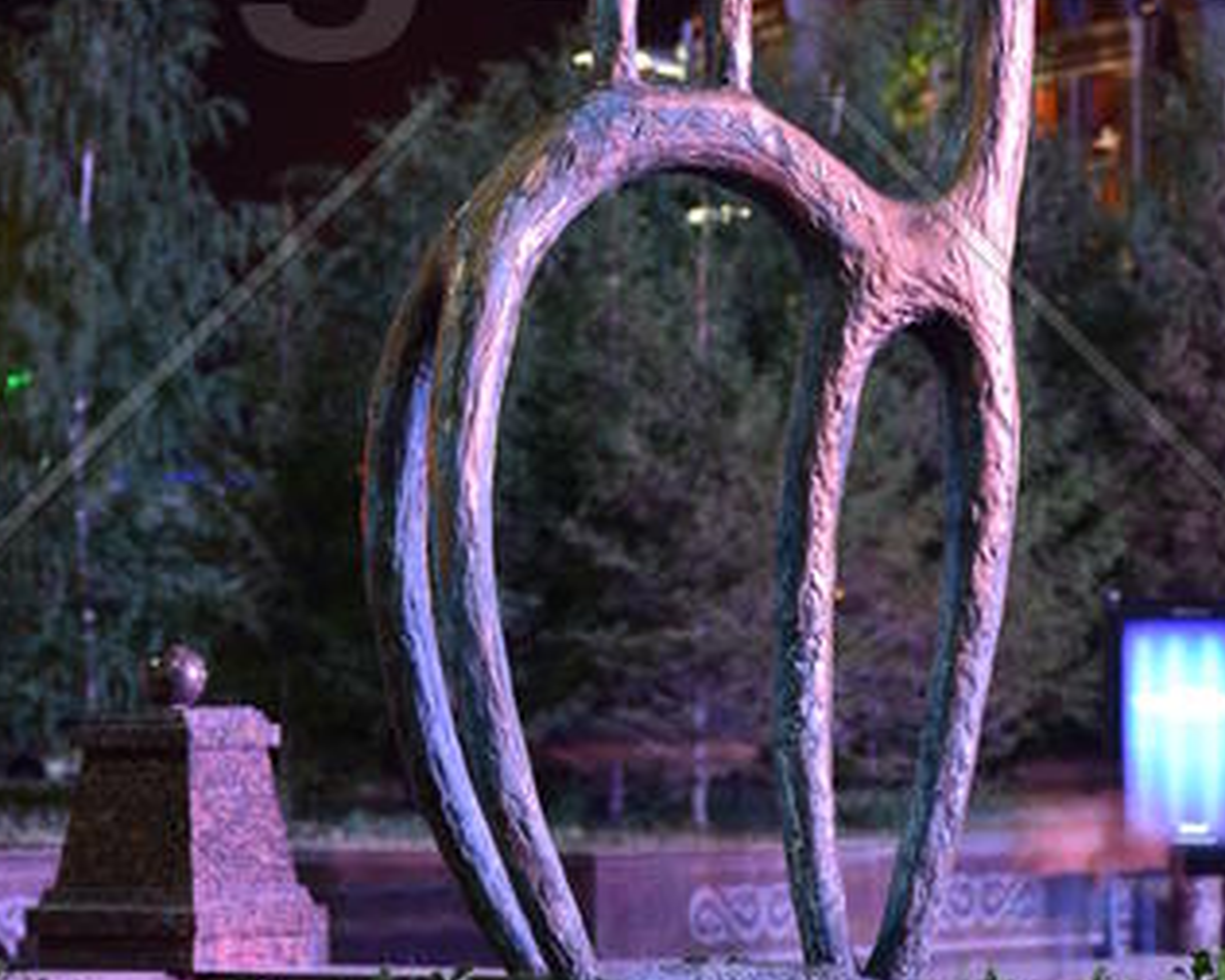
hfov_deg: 9.3
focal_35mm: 207
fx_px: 7507
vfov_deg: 7.4
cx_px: 634
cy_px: -101
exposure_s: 2
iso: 100
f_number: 5.3
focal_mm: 80
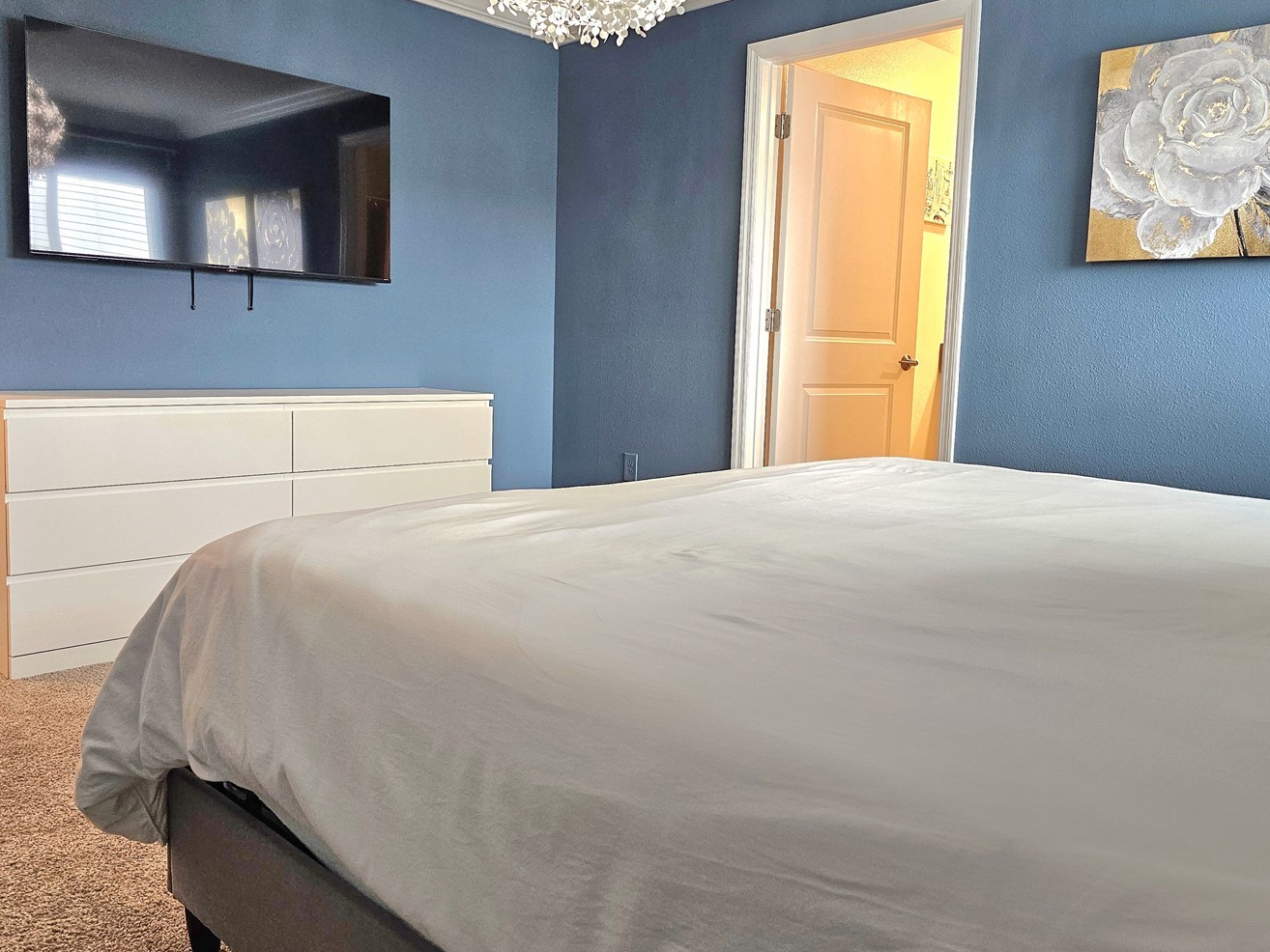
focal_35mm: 28
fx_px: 1027
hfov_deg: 63.4
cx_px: 674
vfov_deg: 49.7
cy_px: 439
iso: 320
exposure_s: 1/120
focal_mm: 6.3
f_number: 1.7
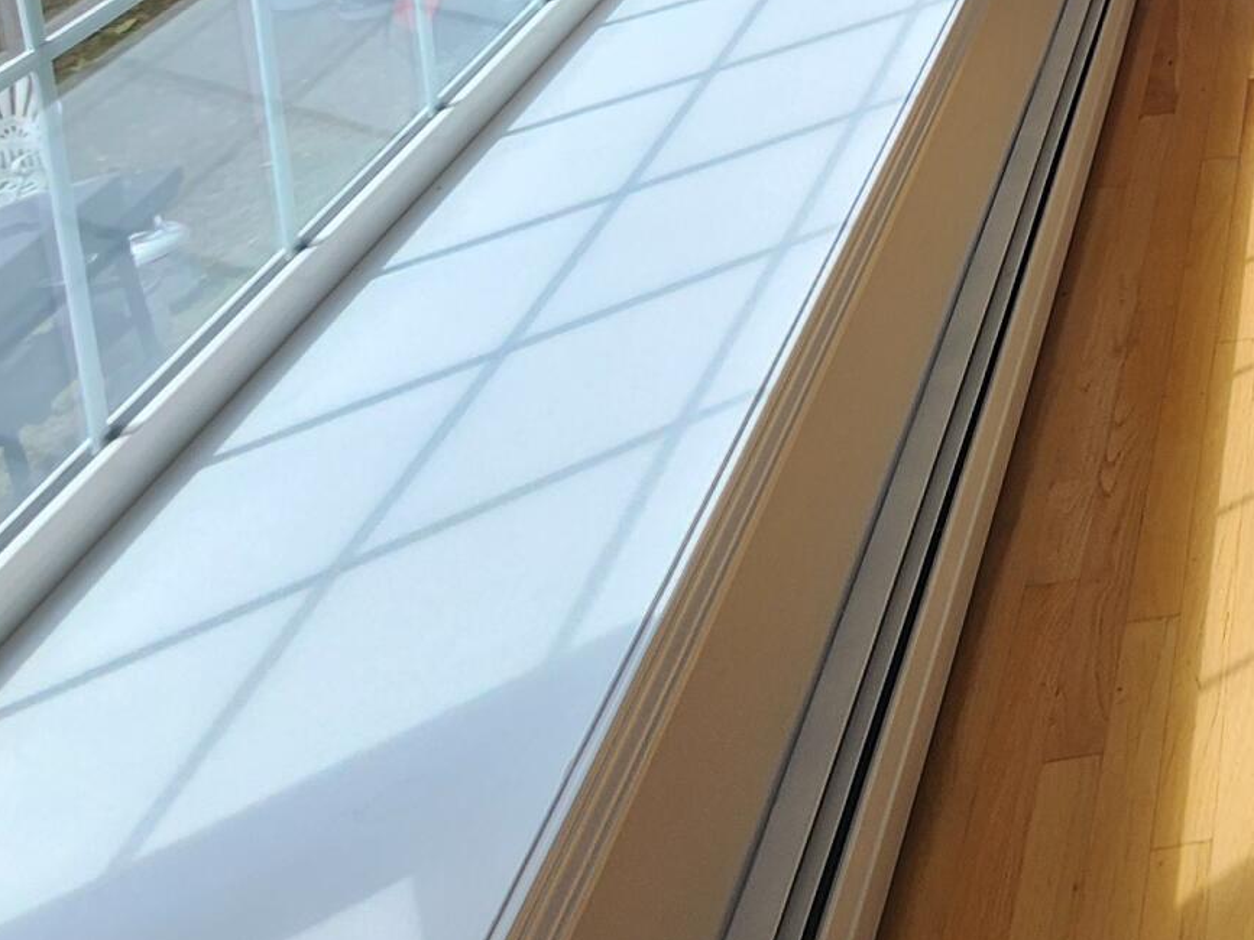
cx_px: 1792
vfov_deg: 25.1
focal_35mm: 45
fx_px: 1630
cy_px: -445
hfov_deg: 29.4
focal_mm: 2.2
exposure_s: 1/191
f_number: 2.2
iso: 50
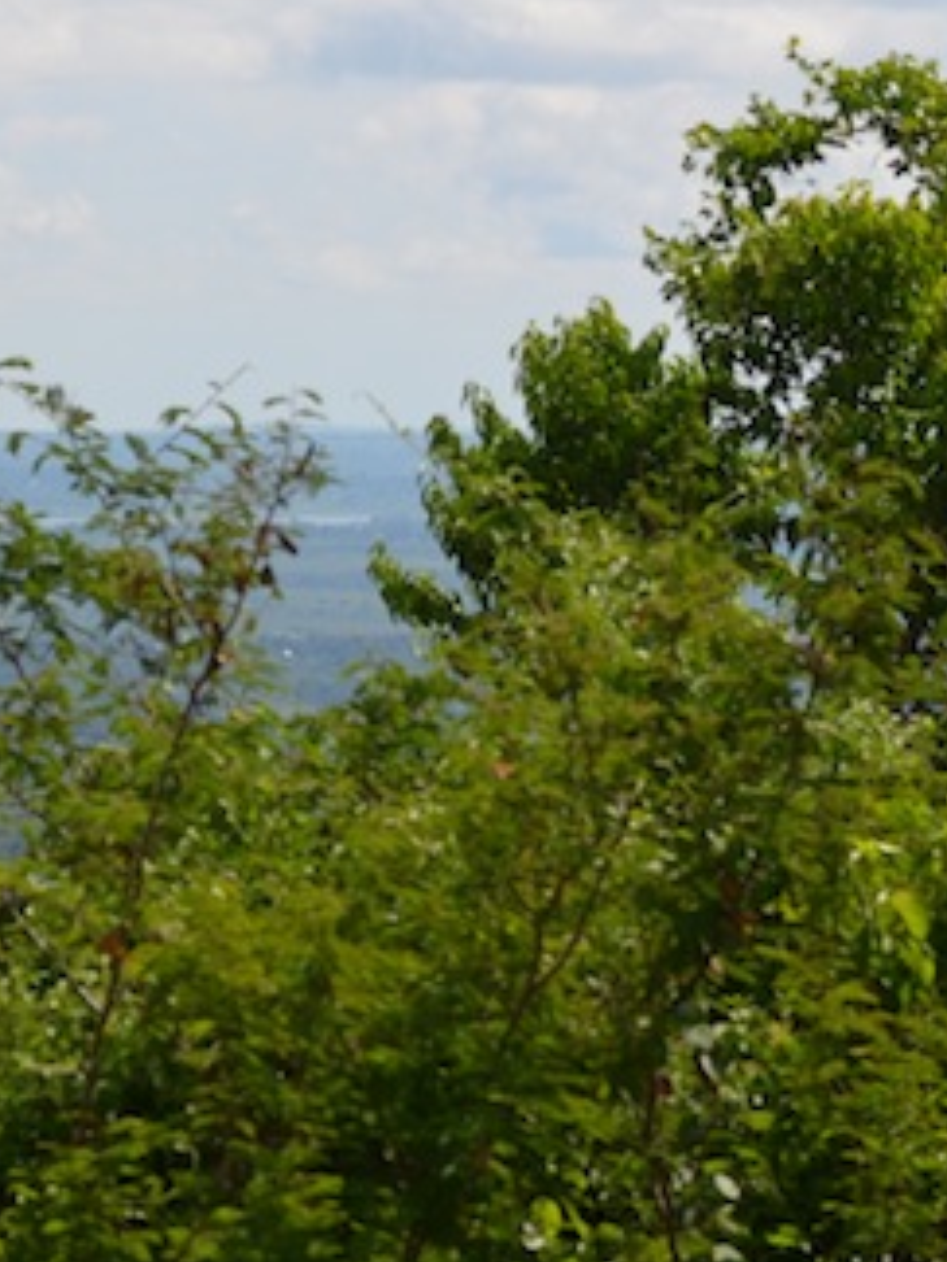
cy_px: 497
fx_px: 11636
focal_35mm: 319
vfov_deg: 6.2
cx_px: -912
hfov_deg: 4.6
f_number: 5.6
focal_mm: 70
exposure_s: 1/500
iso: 100
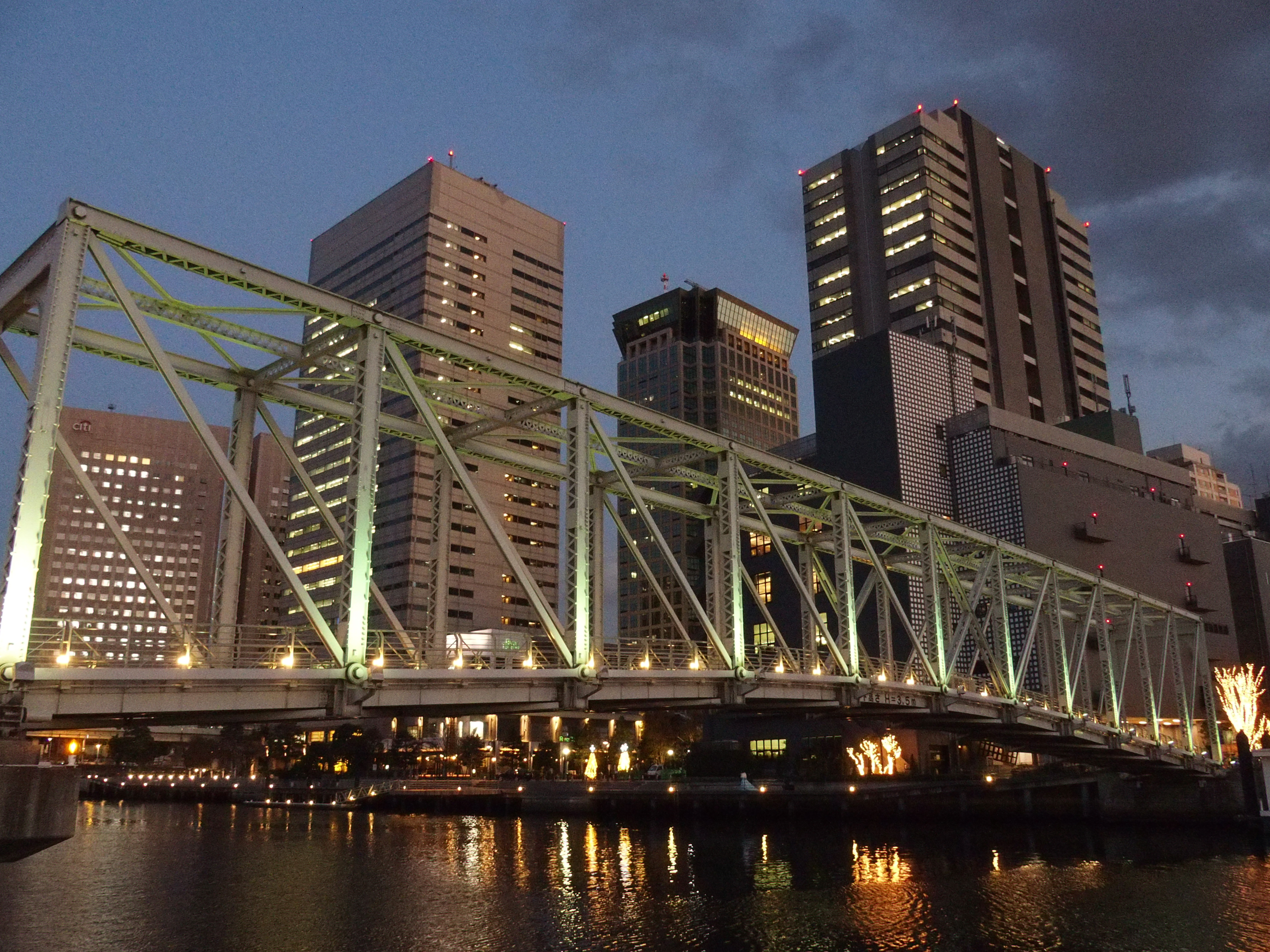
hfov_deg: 63.4
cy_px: 476
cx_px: 635
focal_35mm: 28
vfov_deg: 49.7
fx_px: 1027
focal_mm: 6
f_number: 4
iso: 1600
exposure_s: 1/25
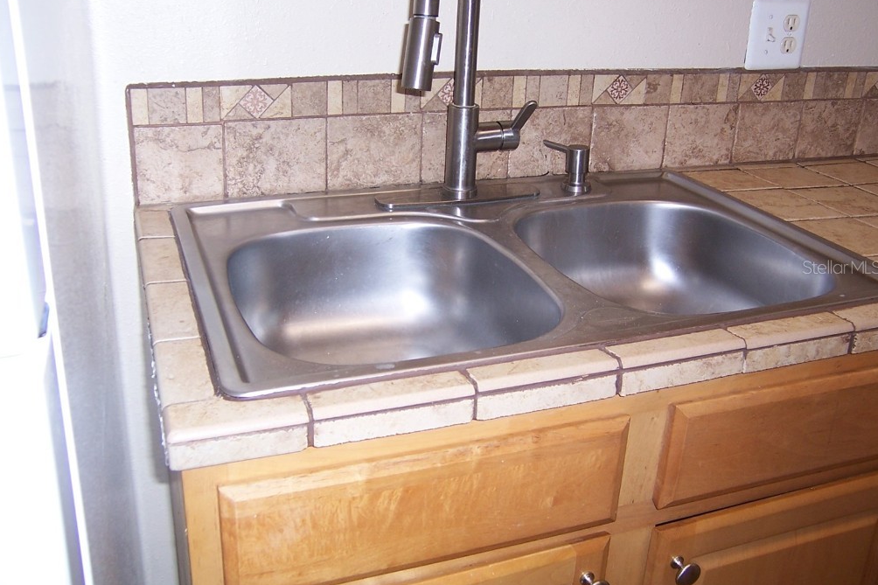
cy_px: 267
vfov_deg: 37.8
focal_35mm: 35
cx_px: 437
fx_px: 853
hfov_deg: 54.4
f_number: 2.8
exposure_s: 1/60
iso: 80
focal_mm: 5.5
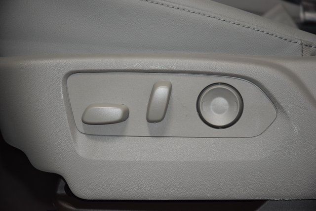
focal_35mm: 105
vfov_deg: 13.0
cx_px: 158
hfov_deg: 19.5
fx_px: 922
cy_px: 106
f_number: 4.5
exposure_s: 1/60
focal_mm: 70
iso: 1100
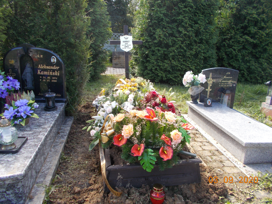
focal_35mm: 26
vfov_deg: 53.1
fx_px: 204
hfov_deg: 67.3
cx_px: 136
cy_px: 102
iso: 80
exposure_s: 1/200
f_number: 3.2
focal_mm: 4.6
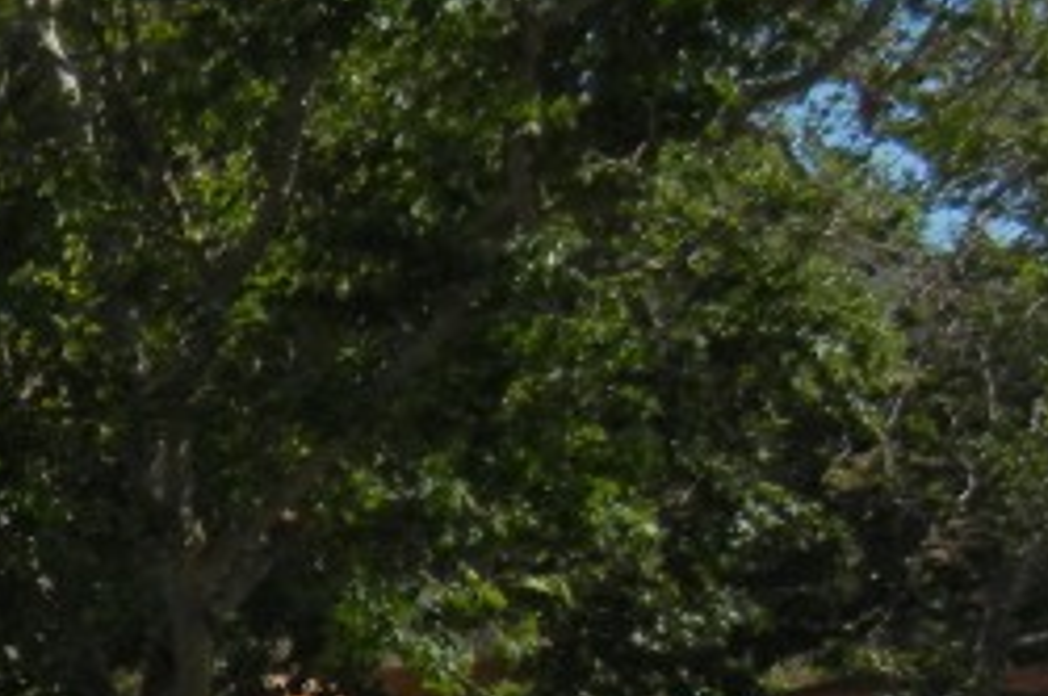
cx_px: -738
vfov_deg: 10.6
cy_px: 675
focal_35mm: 128
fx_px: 3721
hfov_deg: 14.4
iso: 160
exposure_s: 1/524
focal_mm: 5.4
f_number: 7
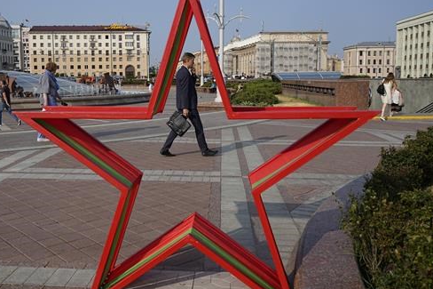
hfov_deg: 48.2
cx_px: 177
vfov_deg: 33.4
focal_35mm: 40
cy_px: 134
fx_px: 481
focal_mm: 30
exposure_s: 1/1600
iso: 200
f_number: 5
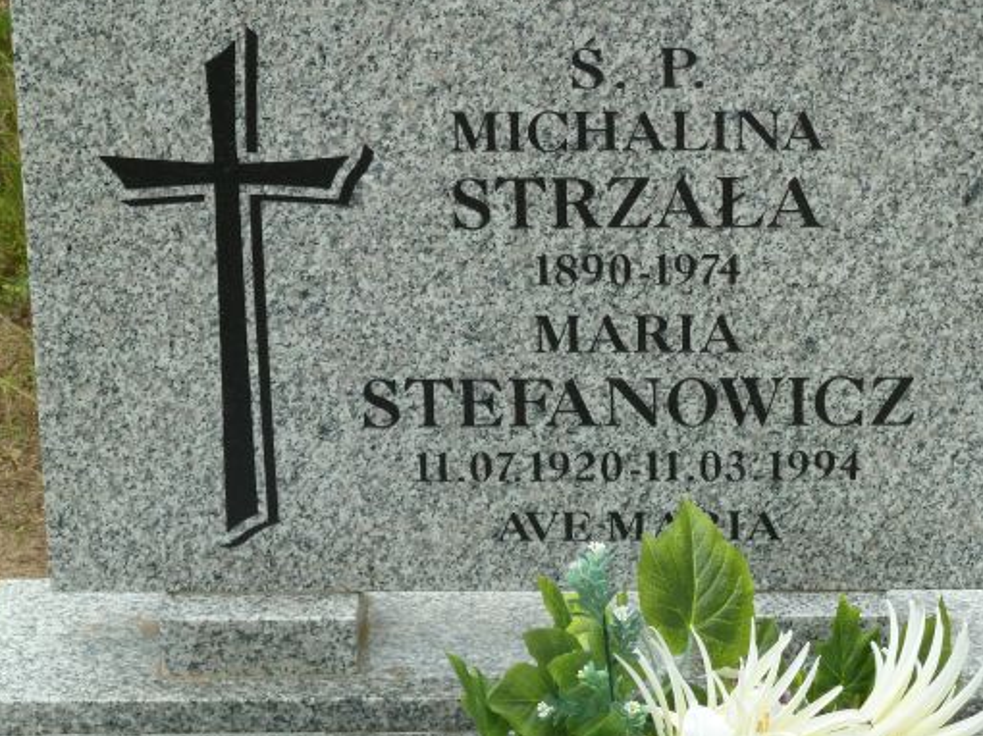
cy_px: 316
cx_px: 599
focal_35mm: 113
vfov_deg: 13.1
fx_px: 3207
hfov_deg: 17.4
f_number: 4.3
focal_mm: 14.7
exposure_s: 1/320
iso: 160
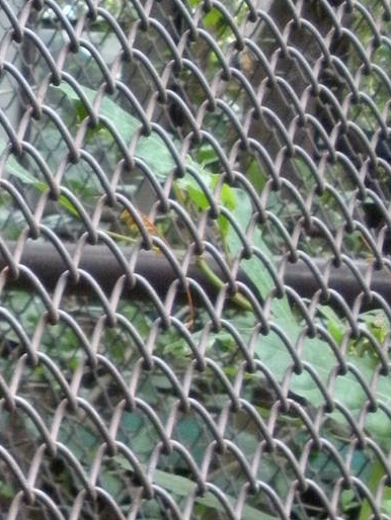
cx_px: -216
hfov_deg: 12.5
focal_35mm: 112
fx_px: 1685
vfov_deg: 17.3
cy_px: 472
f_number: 3.5
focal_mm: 6.3
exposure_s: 1/57.6
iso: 400
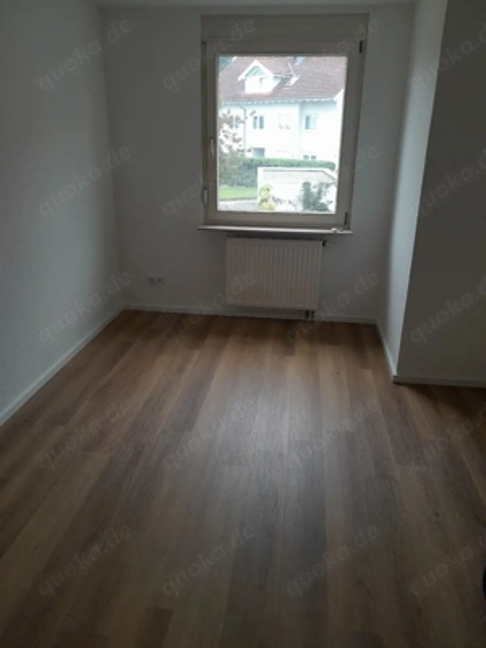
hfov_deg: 51.4
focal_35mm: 27
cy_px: 324
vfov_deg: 65.3
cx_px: 243
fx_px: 505
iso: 40
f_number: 1.8
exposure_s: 1/60.2
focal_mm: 4
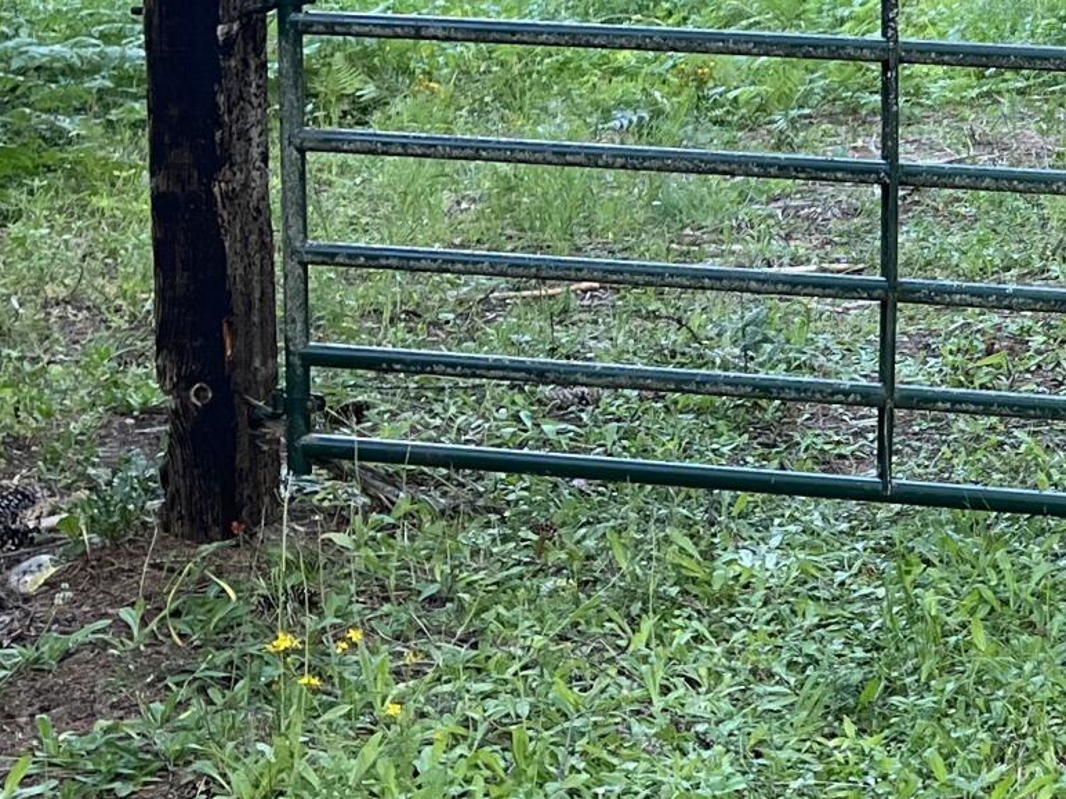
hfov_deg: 18.2
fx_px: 3110
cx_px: 1356
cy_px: 103
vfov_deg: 14.5
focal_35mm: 101
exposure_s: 1/121
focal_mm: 5.1
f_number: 1.6
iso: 100
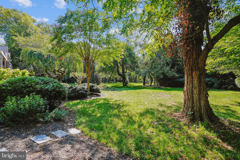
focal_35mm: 17
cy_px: 80
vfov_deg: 70.5
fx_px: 113
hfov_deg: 93.3
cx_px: 120
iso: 100
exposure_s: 1/60
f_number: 4
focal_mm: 17
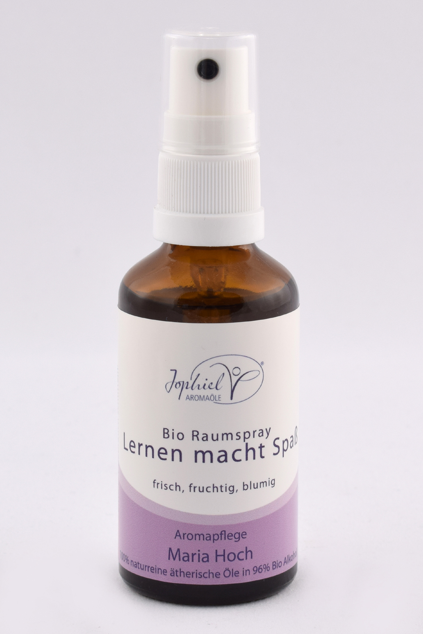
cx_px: 212
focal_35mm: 82
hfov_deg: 16.5
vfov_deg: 24.6
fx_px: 1454
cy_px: 317
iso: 200
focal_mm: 55
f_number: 11
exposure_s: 1/125
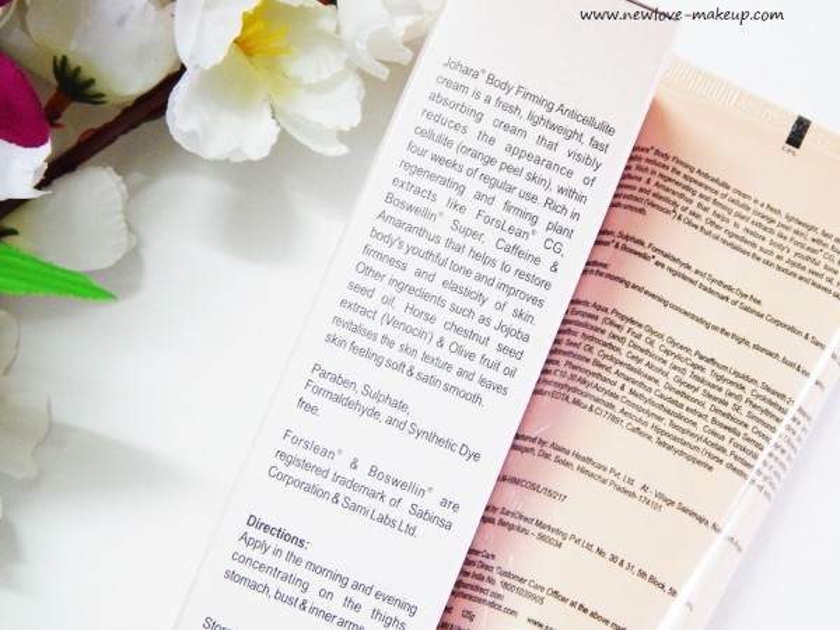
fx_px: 2087
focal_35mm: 86
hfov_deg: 22.8
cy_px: 315
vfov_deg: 17.2
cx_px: 420
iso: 560
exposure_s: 1/15
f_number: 4.3
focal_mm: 15.3
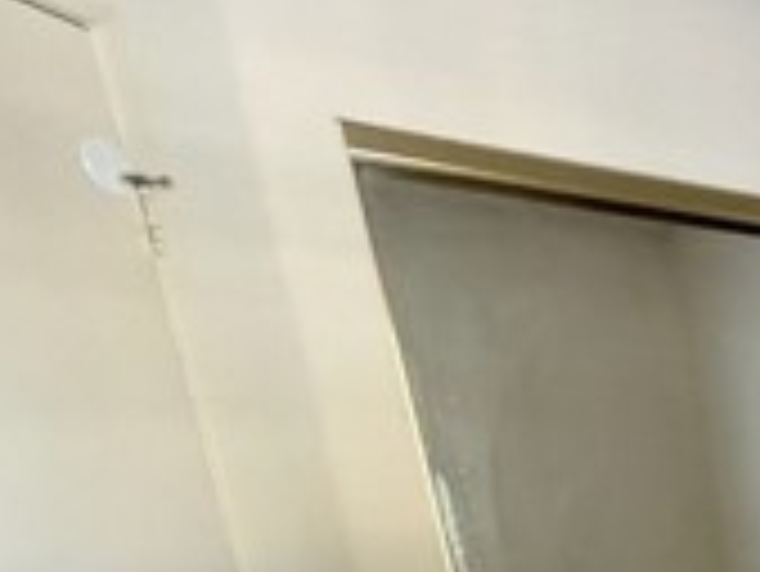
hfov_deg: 23.7
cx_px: 1277
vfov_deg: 22.5
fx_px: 1164
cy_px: 865
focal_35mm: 53
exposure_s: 1/66
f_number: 2.2
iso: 320
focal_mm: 2.22
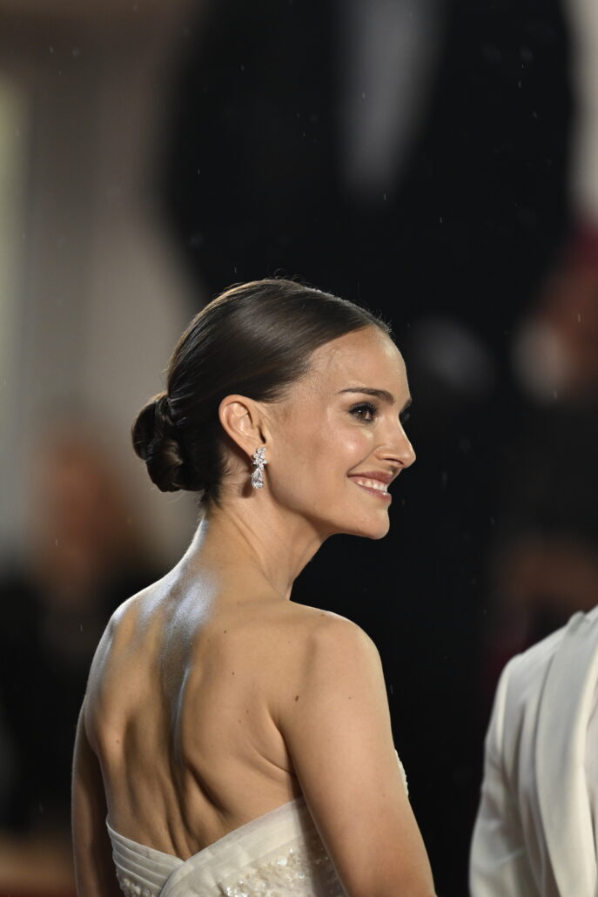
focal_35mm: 560
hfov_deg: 2.5
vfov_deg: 3.7
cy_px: 448
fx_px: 13948
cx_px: 299
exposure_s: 1/500
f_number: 4
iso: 2000
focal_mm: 560
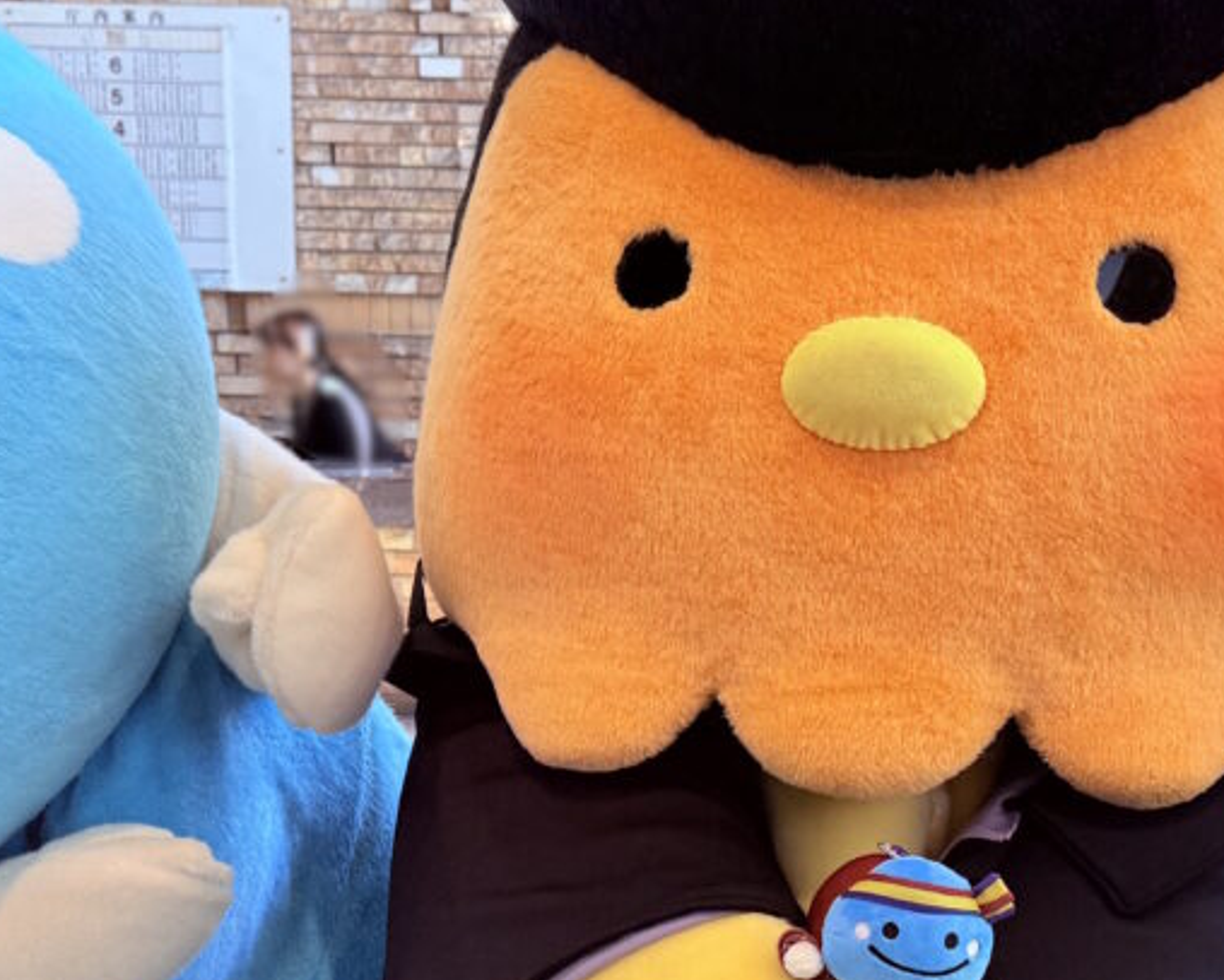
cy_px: 708
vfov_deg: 25.6
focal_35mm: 59
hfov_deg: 31.9
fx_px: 2139
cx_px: 605
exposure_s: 1/120
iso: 200
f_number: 1.78
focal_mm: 6.76
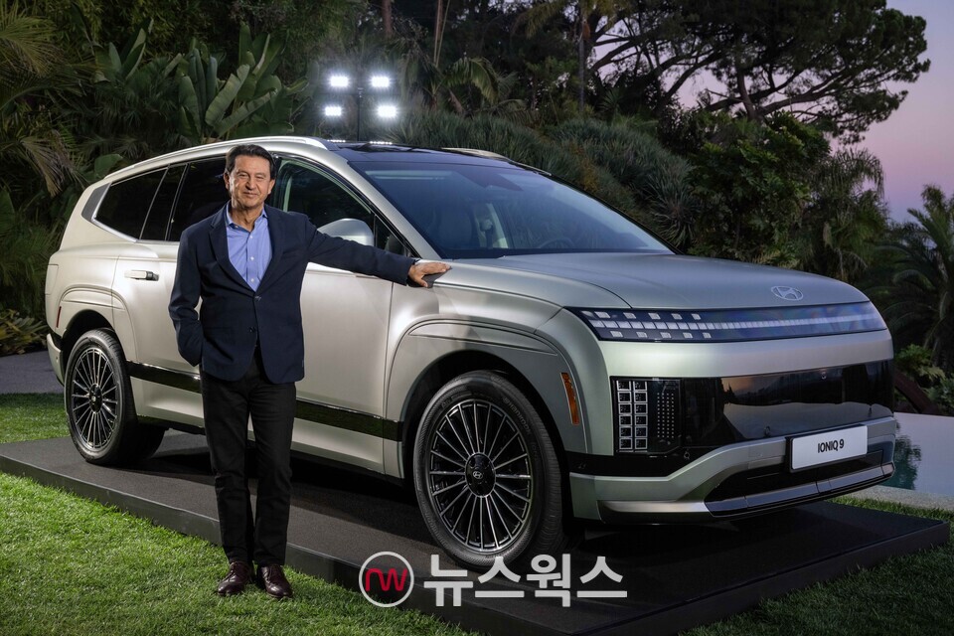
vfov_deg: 29.2
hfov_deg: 42.7
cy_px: 318
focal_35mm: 46
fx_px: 1219
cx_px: 477
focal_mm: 46
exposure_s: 1/160
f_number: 7.1
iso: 800
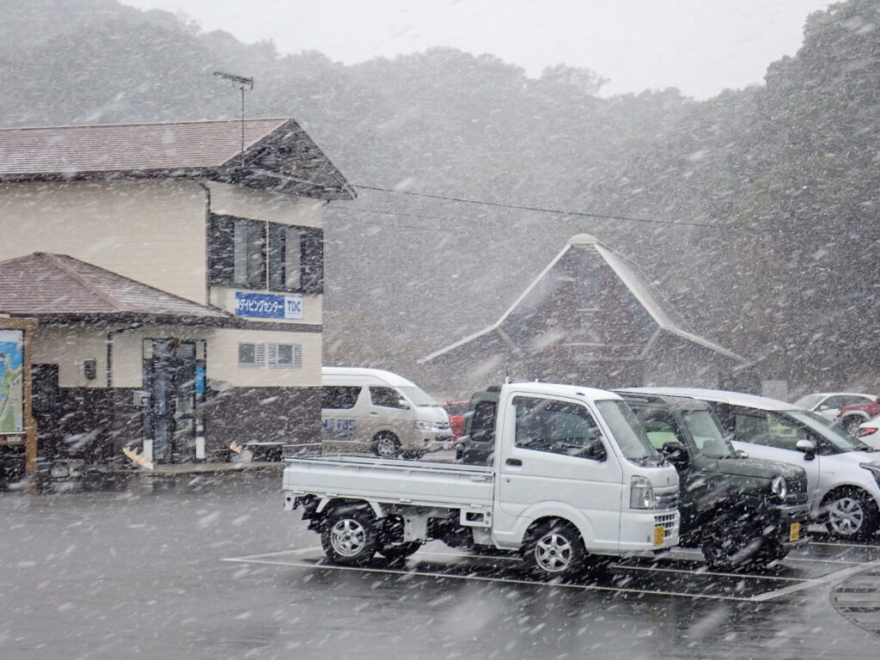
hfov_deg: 19.6
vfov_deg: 14.8
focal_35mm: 100
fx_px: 2542
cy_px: 330
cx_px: 440
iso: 400
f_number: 4.9
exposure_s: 1/100
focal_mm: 18
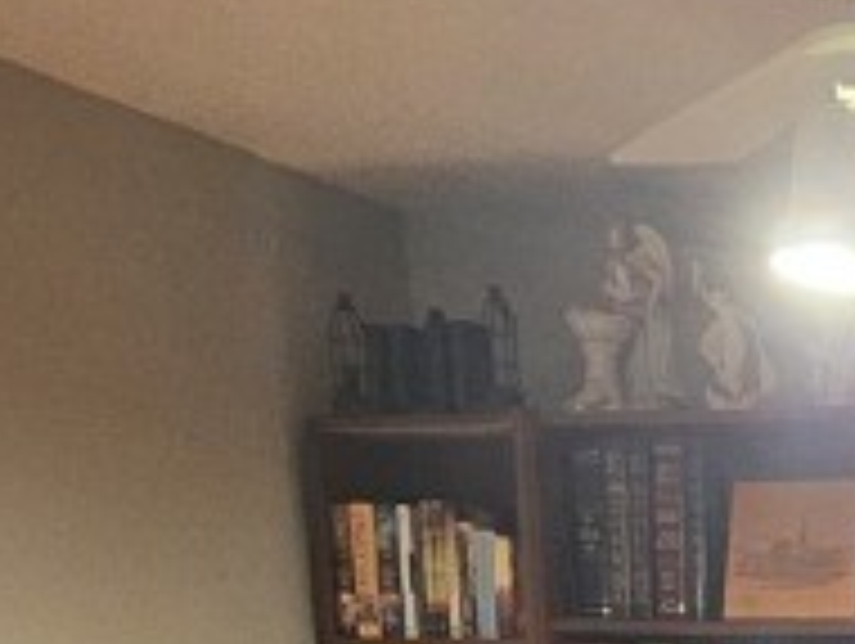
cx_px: 1130
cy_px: 1166
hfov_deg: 24.1
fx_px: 1731
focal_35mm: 70
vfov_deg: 17.2
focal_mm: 2.2
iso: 640
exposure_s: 1/30
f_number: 2.2
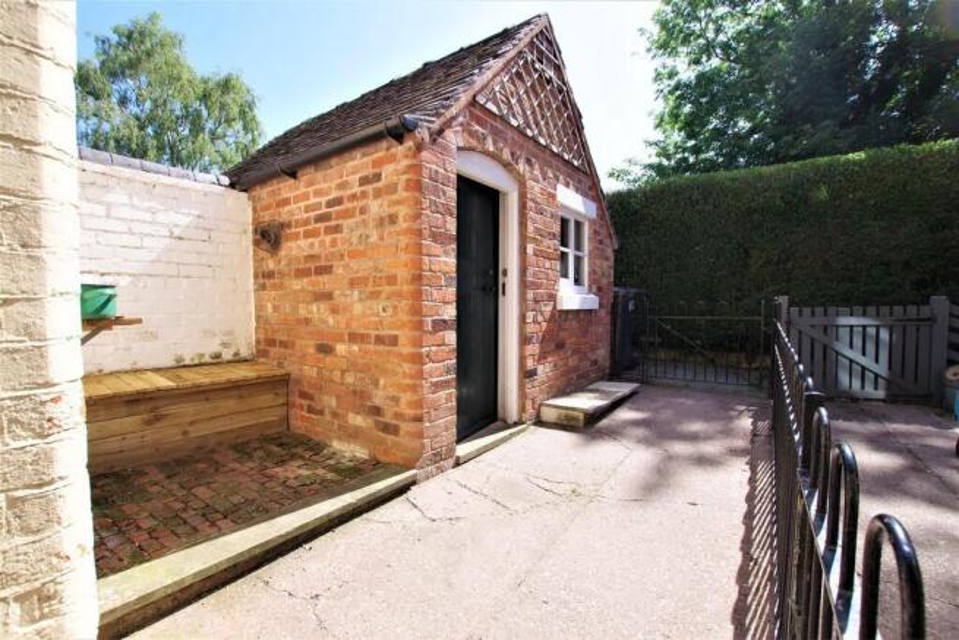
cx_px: 480
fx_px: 400
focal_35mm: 15
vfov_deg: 77.4
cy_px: 320
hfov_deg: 100.4
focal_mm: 10
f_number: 7.1
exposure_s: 1/250
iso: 200
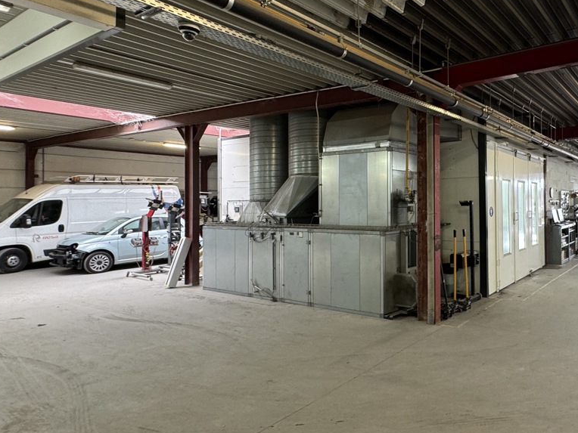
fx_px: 417
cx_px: 433
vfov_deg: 54.8
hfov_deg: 65.2
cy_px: 195
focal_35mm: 25
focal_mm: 2.22
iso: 160
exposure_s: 1/50
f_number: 2.2
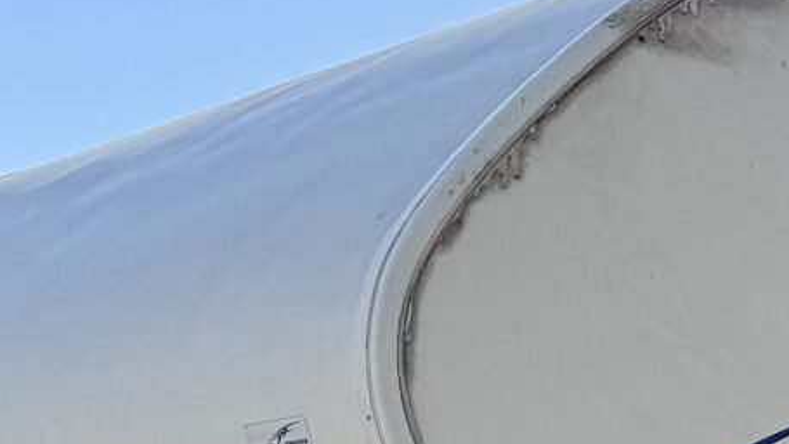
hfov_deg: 14.2
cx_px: 914
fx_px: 3076
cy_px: 1237
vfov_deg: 7.5
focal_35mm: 147
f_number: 1.78
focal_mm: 6.76
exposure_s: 1/2710
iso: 80
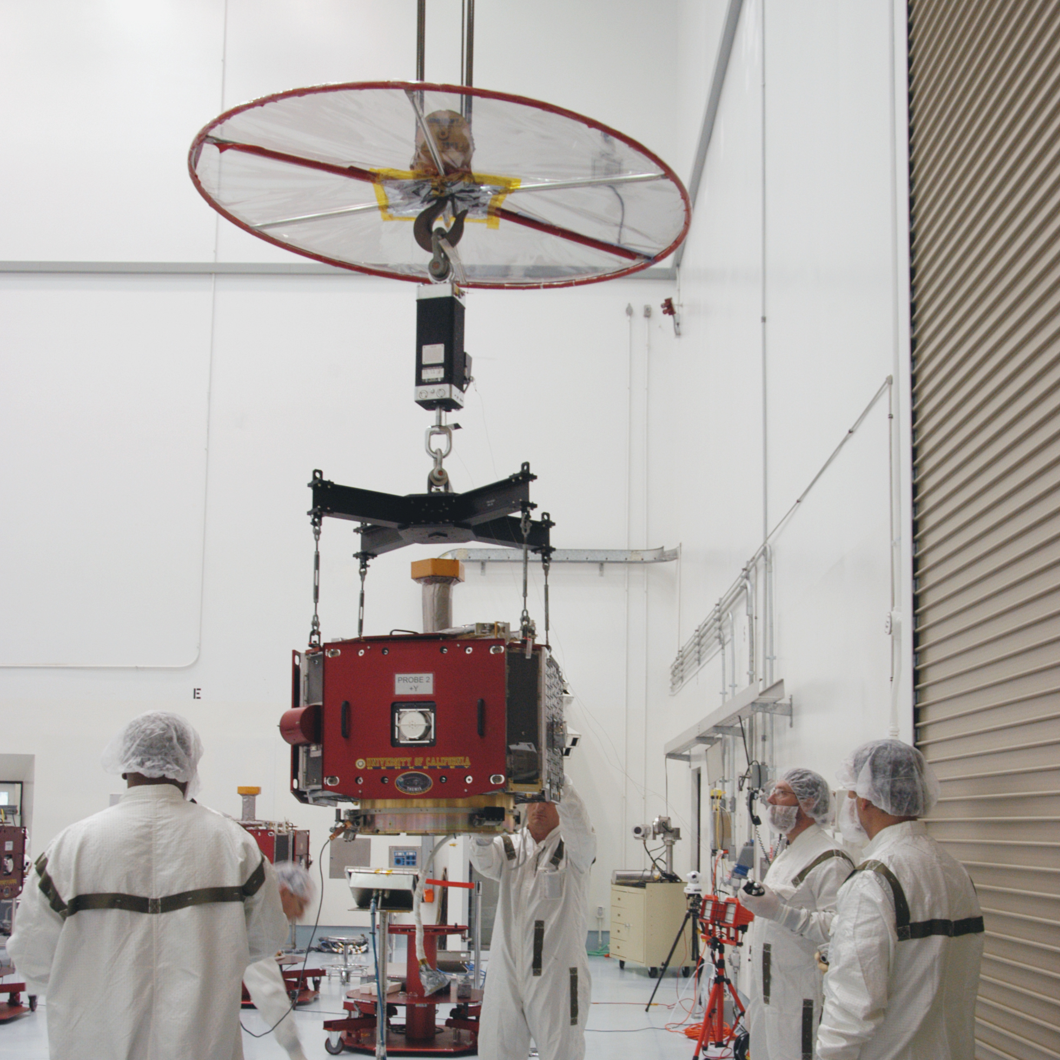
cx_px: 529
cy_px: 691
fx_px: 1490
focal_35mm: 43
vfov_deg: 38.8
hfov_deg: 39.2
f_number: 6.3
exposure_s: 1/30
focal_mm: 22
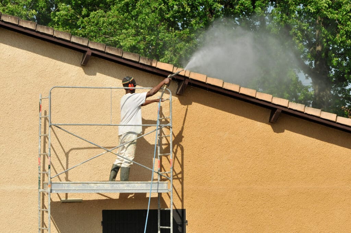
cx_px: 176
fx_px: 1636
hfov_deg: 12.2
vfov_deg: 8.1
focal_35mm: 168
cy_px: 116
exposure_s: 1/640
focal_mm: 112
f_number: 11
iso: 320
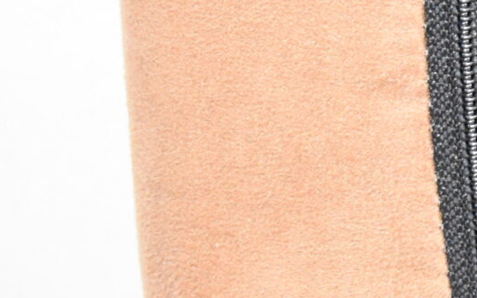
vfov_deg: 8.6
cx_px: 942
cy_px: -184
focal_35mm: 148
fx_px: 1925
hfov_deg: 12.5
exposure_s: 1/125
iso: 3200
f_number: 3.8
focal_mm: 20
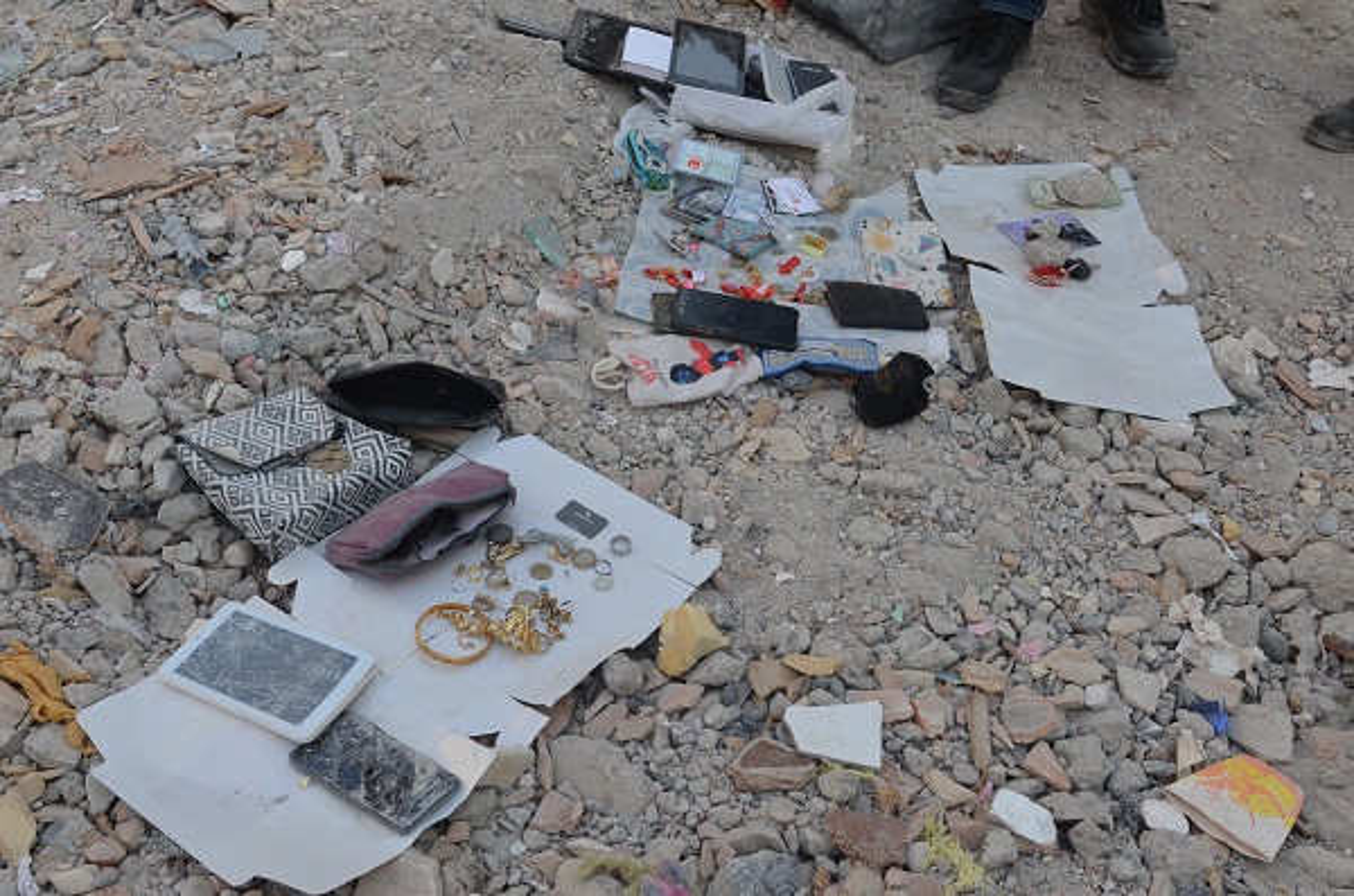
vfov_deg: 36.7
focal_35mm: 36
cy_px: 448
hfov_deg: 53.2
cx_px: 677
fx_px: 1351
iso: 200
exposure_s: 1/200
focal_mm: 24
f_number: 7.1
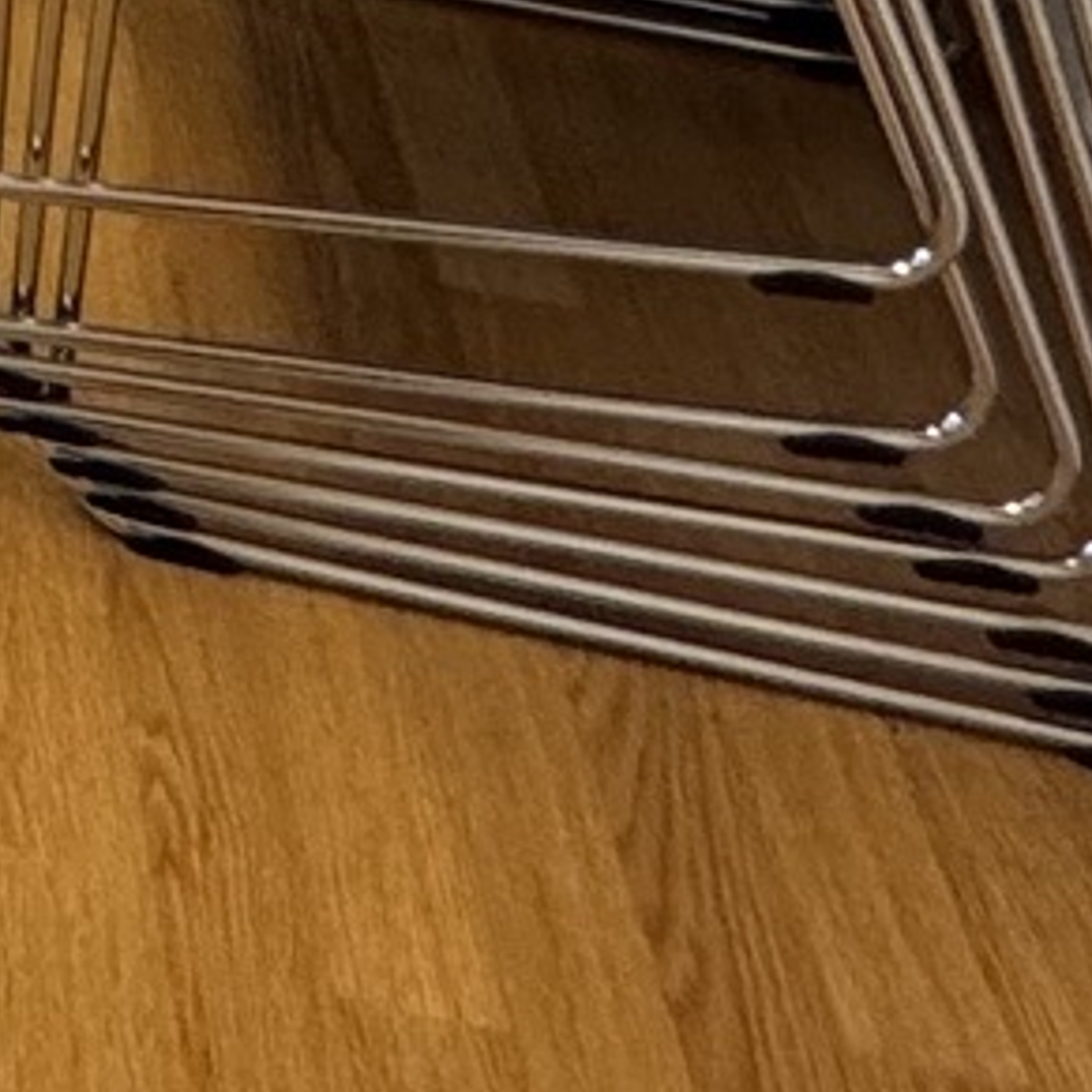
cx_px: -1662
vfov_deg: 11.5
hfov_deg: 12.2
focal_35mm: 109
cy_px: -1899
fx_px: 3890
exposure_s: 1/100
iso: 200
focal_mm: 2.22
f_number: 2.2
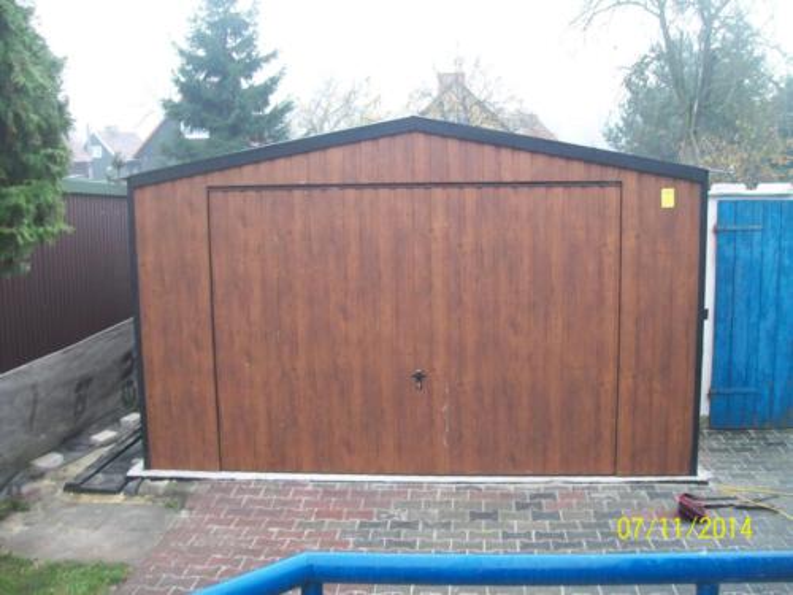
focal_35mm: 36
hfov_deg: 51.4
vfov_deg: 39.7
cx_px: 396
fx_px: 825
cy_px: 298
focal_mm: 6
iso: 160
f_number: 2.7
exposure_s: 1/50
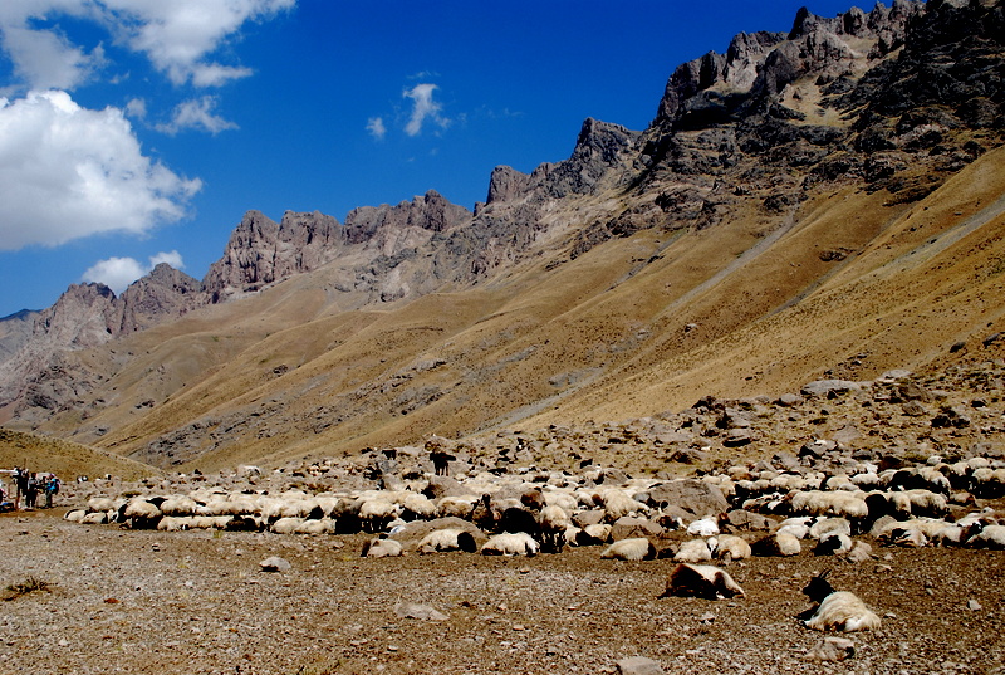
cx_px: 502
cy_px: 338
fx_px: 923
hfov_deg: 57.1
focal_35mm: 33
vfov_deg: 40.1
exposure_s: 1/250
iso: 140
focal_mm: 22
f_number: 10
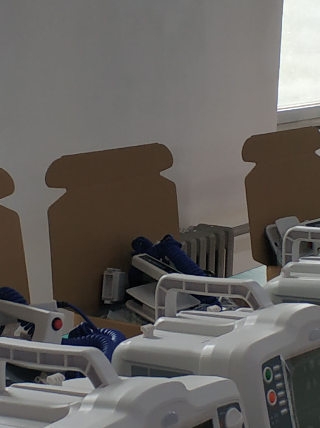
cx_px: 144
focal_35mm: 109
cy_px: 227
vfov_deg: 18.1
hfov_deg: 13.6
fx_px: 1346
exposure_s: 1/266
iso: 298
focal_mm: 3.82
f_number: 1.8
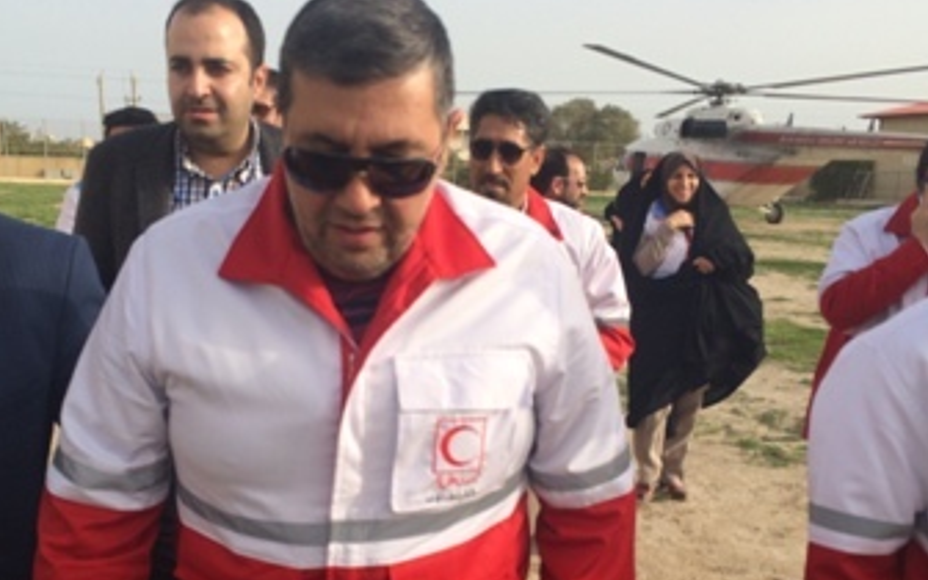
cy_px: 400
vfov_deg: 30.9
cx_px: 420
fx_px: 1037
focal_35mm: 41
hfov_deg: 48.1
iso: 32
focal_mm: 4.15
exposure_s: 1/1414
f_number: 2.2
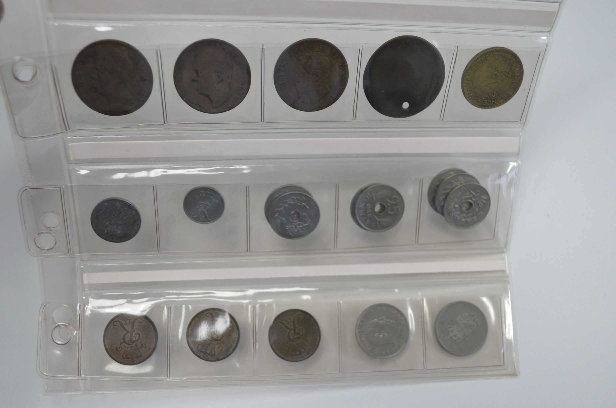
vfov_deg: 39.8
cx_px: 308
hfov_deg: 57.3
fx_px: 563
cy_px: 204
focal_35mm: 33
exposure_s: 1/100
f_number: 5
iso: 400
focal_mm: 22
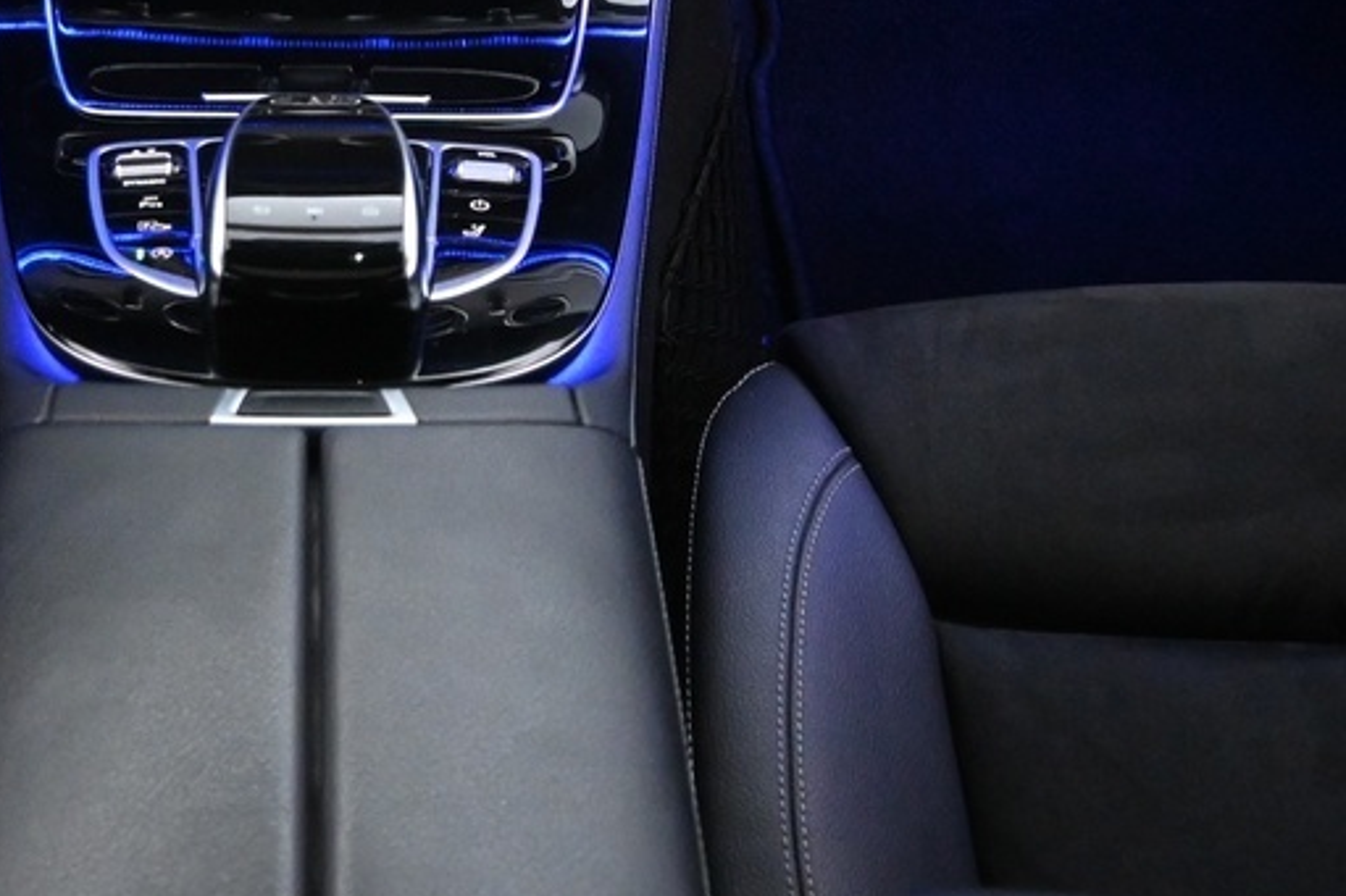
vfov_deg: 17.1
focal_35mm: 76
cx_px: 305
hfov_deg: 26.3
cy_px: -194
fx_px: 2840
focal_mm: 16
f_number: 3.5
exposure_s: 1/25
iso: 2800
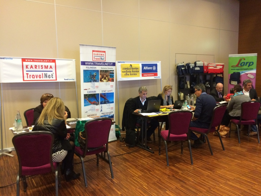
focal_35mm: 29
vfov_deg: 48.2
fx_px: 219
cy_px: 98
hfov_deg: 61.7
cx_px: 130
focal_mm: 4.15
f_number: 2.2
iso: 320
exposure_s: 1/20
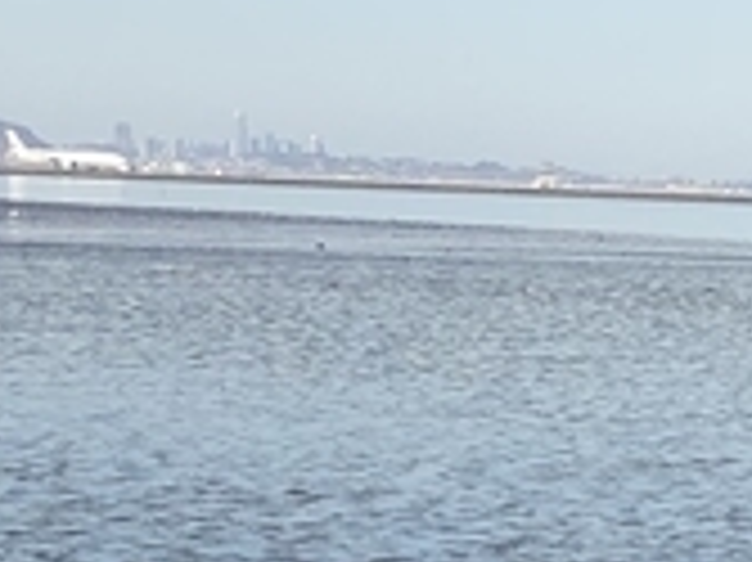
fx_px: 4363
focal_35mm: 201
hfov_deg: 9.6
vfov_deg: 7.2
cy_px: 1034
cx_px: 1121
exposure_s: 1/1799
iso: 20
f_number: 1.8
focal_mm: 4
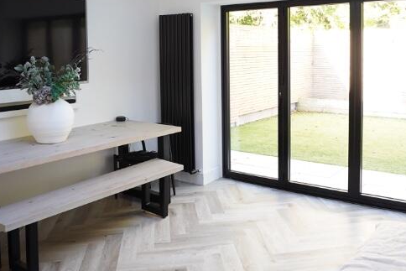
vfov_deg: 35.3
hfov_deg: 51.5
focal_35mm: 37
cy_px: 74
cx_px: 243
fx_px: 418
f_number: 2.8
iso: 1000
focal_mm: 17.5
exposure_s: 1/200
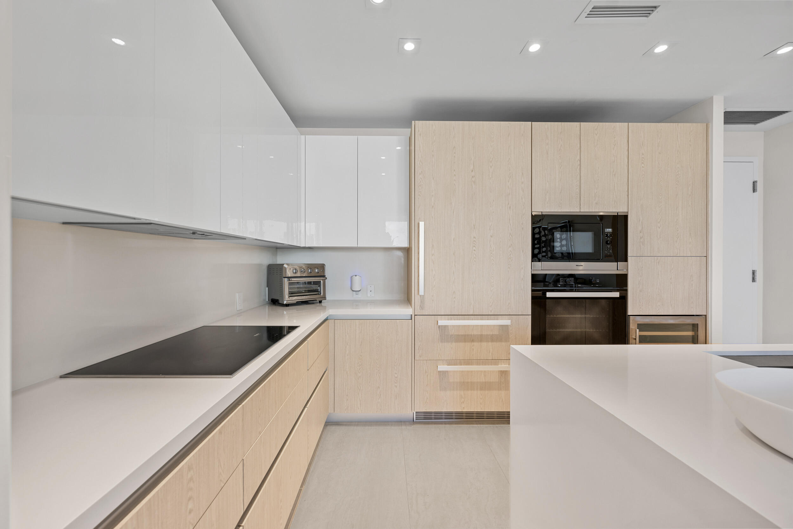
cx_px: 396
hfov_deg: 104.3
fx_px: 308
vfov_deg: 81.2
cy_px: 264
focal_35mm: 14
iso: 125
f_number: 8
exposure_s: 1/2.5
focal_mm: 14
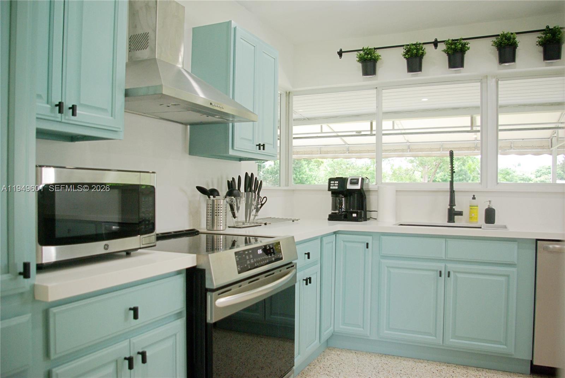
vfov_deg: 48.0
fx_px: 424
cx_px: 282
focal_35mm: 27
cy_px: 189
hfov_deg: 67.3
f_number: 3.5
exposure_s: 1/125
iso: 400
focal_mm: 18
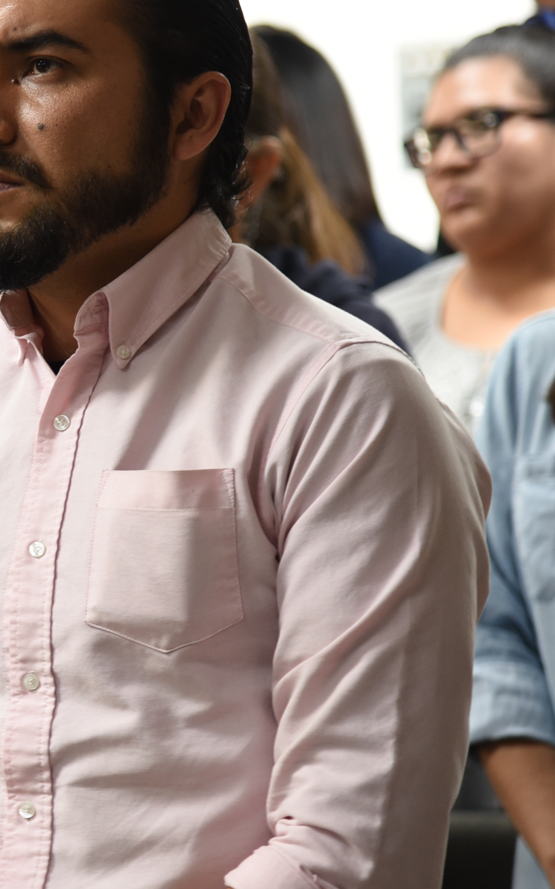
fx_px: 5374
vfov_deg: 9.4
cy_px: 306
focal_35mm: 222
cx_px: -191
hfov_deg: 5.9
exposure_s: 1/25
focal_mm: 110
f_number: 4
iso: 800
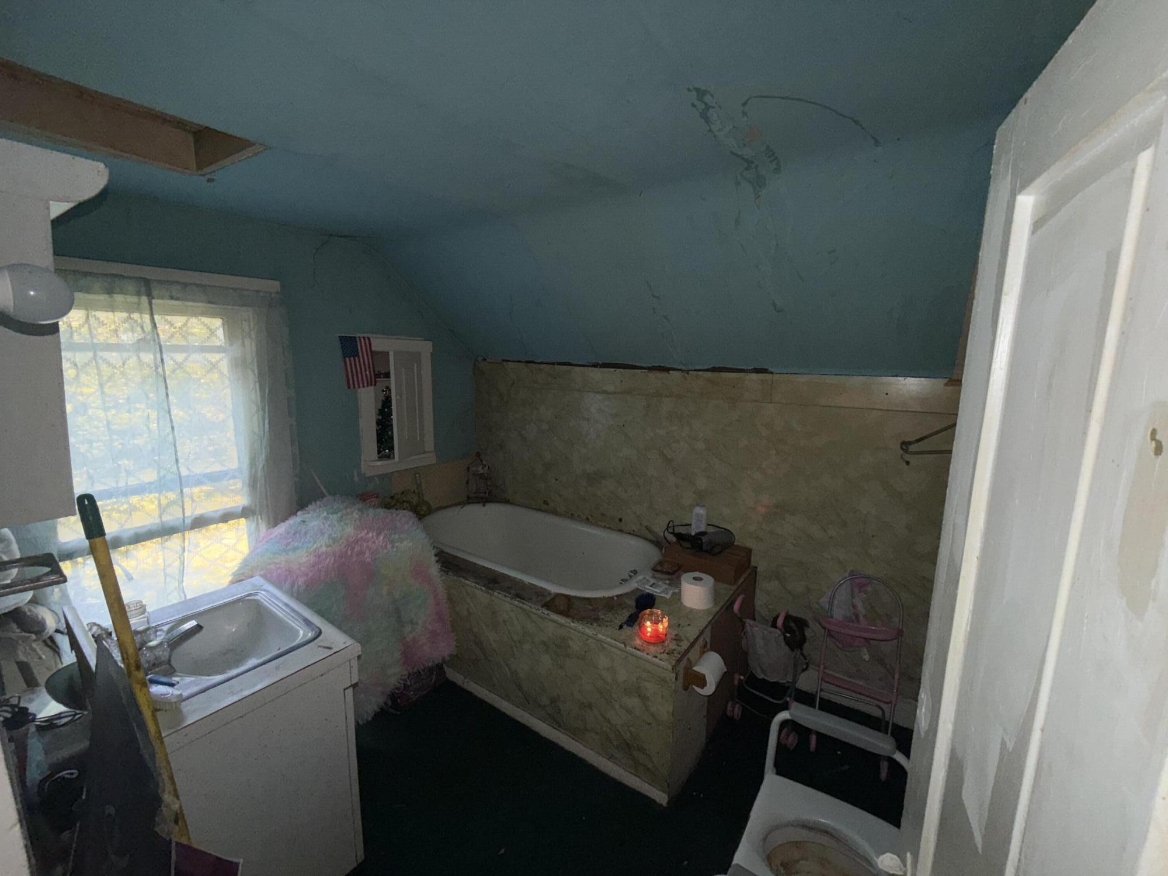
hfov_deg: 102.1
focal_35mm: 14
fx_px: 472
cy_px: 438
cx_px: 584
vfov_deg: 85.7
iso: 64
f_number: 2.2
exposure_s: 1/60
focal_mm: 2.22
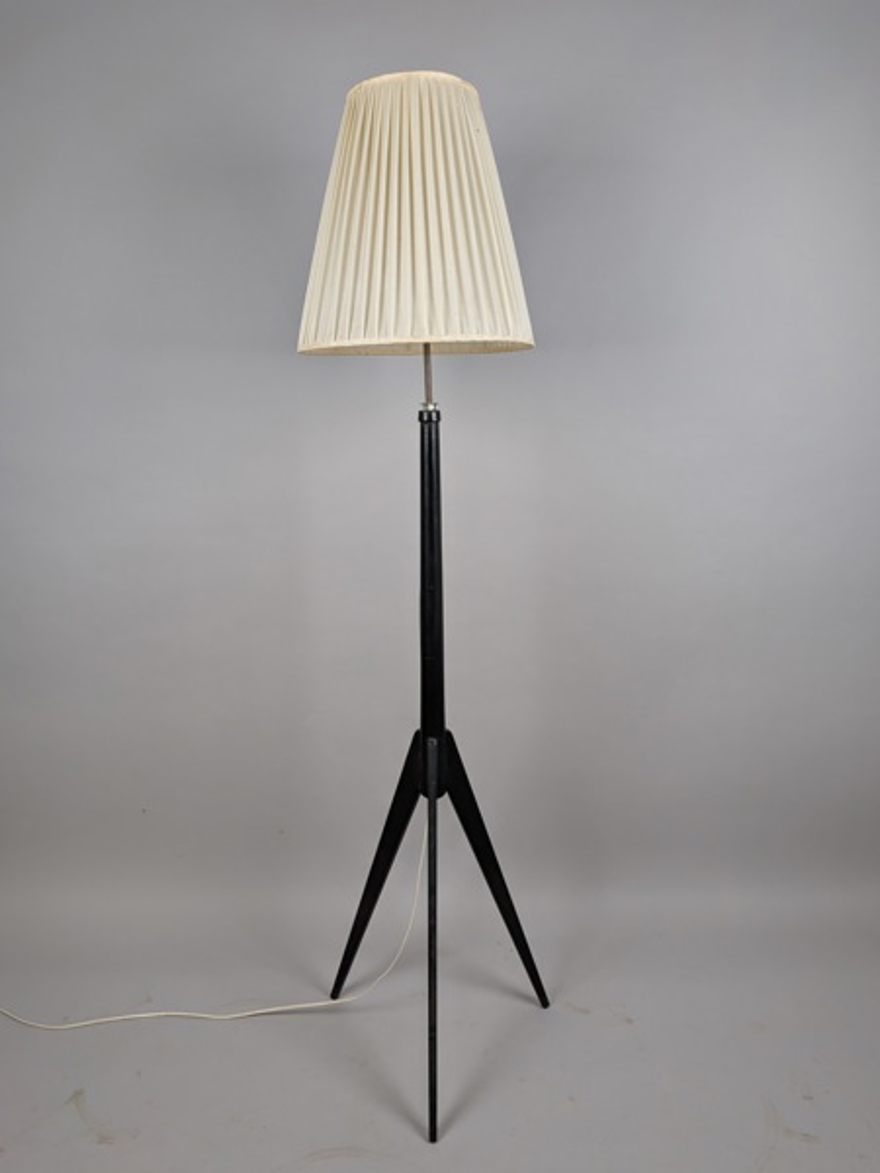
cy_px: 586
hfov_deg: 56.8
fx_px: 813
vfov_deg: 71.6
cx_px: 440
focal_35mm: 24
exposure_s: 1/50
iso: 37
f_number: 1.7
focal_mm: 4.53
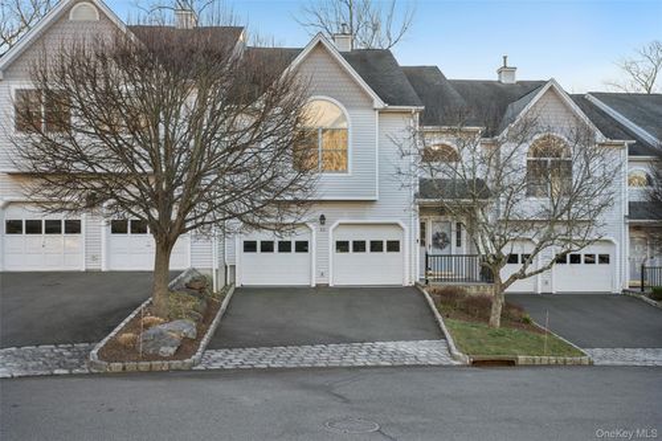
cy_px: 220
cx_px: 331
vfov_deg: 37.8
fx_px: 643
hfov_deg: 54.5
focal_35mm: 35
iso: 160
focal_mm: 35
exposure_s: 1/40
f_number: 8
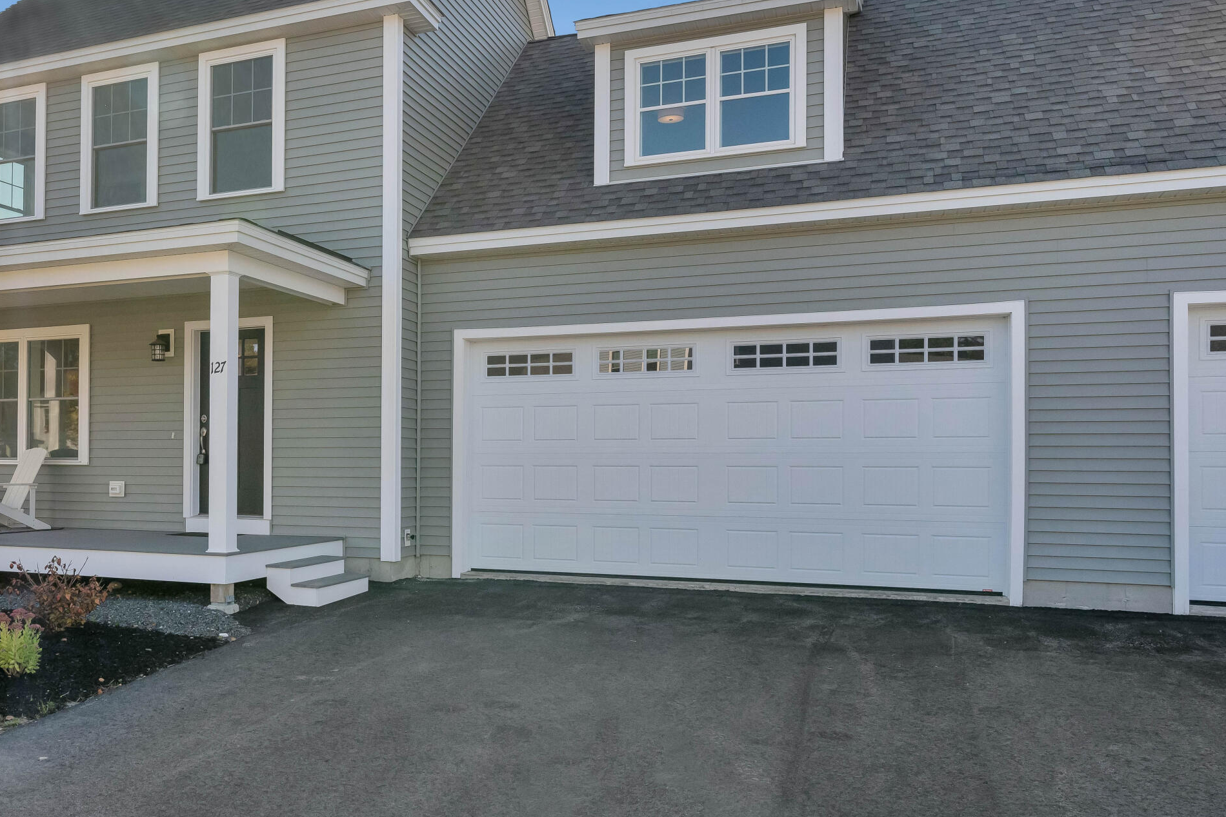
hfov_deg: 58.6
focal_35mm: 30
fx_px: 1022
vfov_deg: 43.4
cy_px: 337
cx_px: 304
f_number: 8
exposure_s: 1/1000
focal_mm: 19
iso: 800
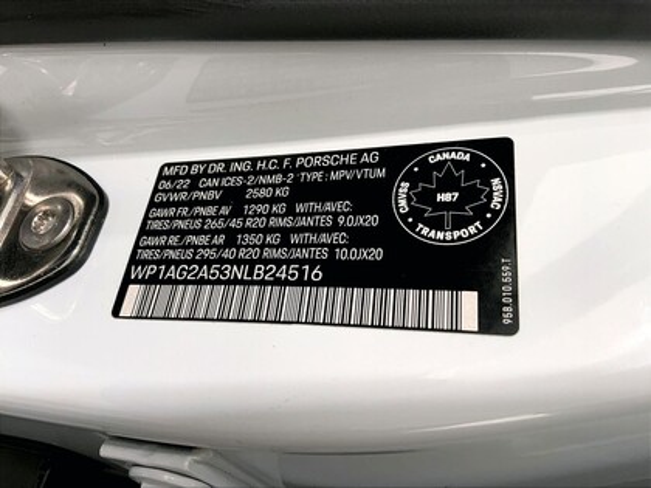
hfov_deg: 61.7
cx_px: 326
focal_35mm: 29
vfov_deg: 48.2
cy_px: 244
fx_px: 545
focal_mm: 3
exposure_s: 1/120
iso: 50
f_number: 1.8
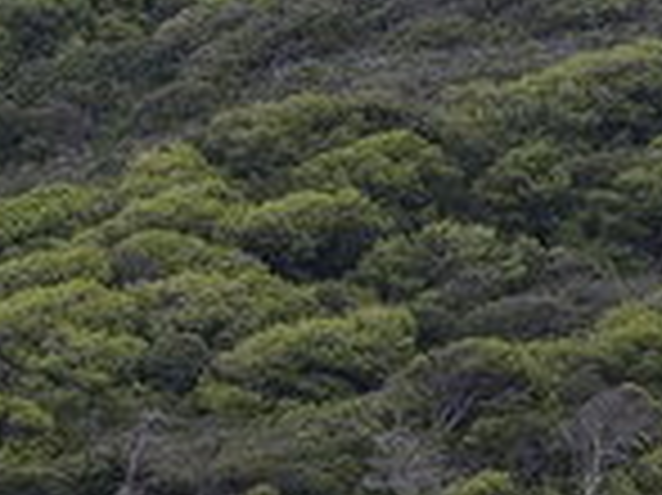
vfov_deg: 3.3
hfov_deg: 4.4
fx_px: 8675
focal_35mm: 454
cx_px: 81
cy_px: 590
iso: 200
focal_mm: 165
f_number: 9
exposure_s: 1/320
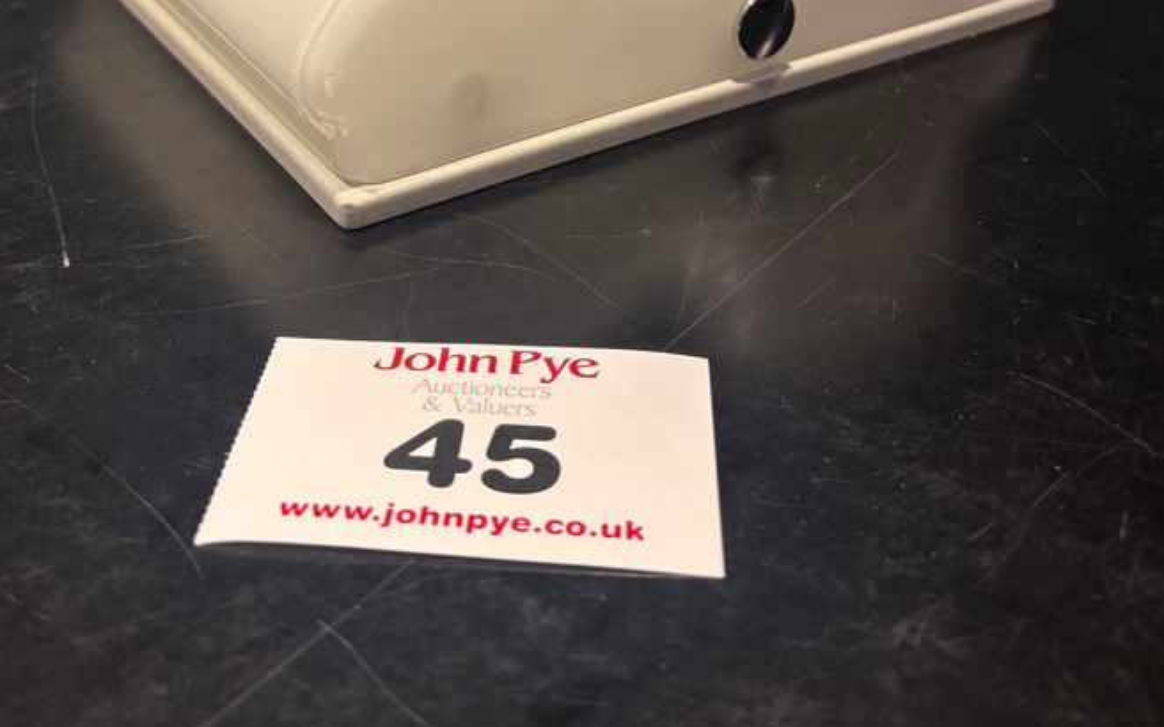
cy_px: -51
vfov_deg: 28.1
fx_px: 1332
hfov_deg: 47.1
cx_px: 522
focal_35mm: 42
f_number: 1.6
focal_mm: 5.96
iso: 100
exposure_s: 1/100
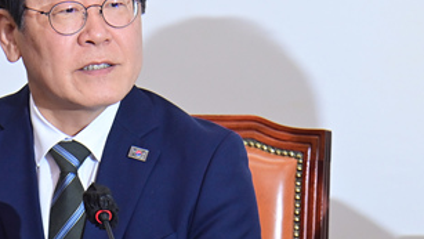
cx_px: 75
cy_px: 151
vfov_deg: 2.5
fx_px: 5410
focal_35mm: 481
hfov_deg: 4.5
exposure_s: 1/160
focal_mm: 220
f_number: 9
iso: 2500
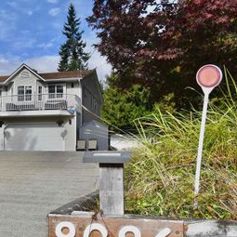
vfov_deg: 34.0
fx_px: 387
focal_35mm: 50
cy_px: 133
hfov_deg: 31.9
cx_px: 12
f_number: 8
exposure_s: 1/320
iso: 100
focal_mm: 20
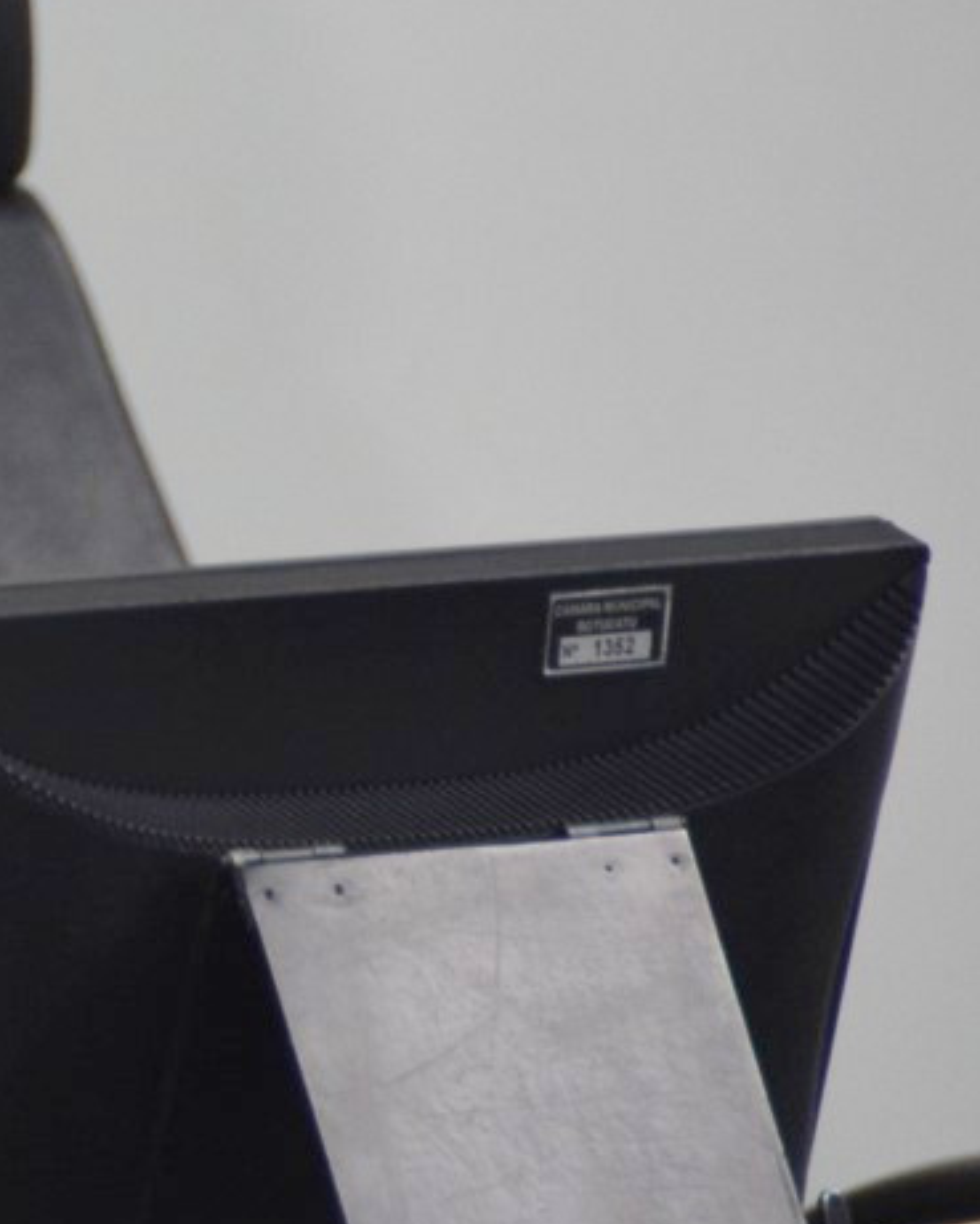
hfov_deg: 1.6
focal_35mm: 987
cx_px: -1012
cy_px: 507
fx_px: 35772
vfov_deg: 2.0
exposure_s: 1/125
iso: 900
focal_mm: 200
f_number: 5.6
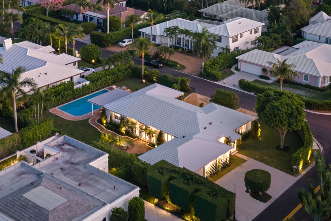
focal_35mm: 59
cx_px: 142
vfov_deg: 22.2
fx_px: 542
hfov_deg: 33.9
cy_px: 7
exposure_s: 2.5
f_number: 2.8
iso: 100
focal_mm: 14.45
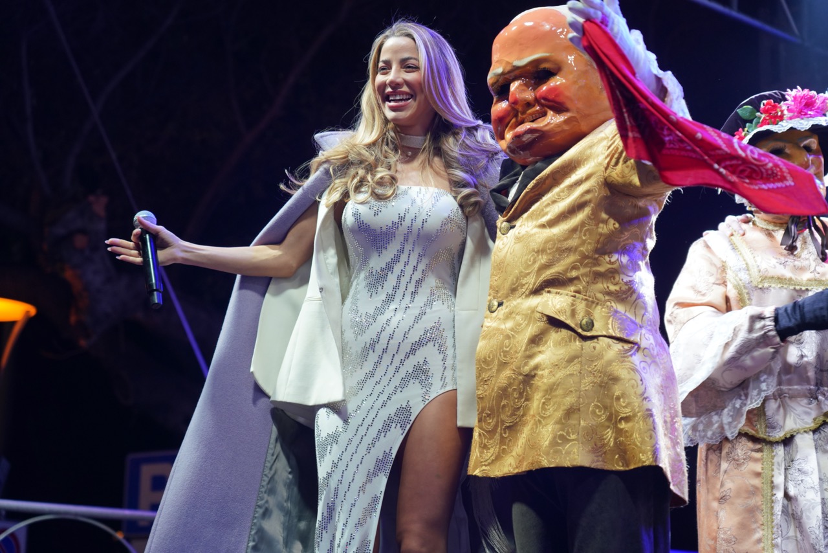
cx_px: 414
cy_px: 276
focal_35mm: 73
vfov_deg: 18.7
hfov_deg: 27.7
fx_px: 1679
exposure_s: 1/250
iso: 1000
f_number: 4
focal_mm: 73
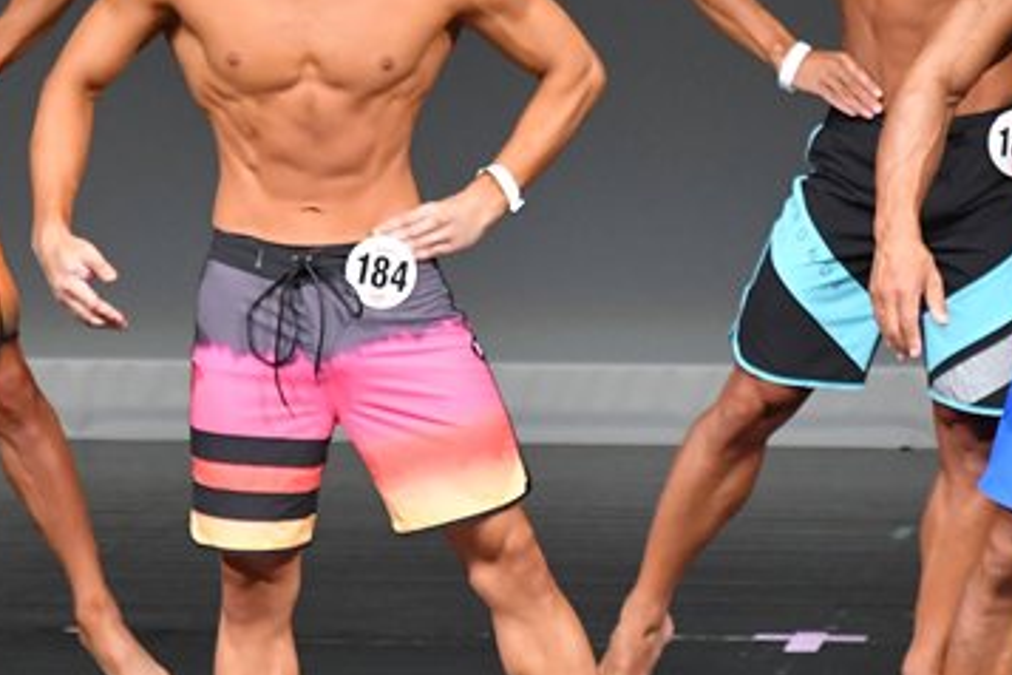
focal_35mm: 748
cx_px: 602
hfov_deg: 2.8
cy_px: 295
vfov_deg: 1.8
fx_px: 21025
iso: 5000
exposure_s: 1/400
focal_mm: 230
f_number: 5.6
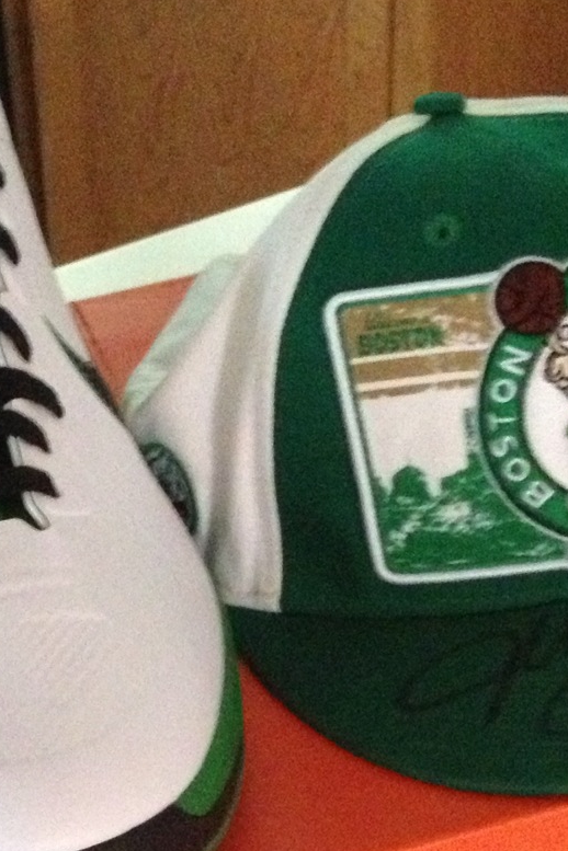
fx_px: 2272
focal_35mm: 96
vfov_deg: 20.5
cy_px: 873
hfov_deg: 14.1
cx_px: 72
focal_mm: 4.28
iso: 800
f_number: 2.4
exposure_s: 1/15
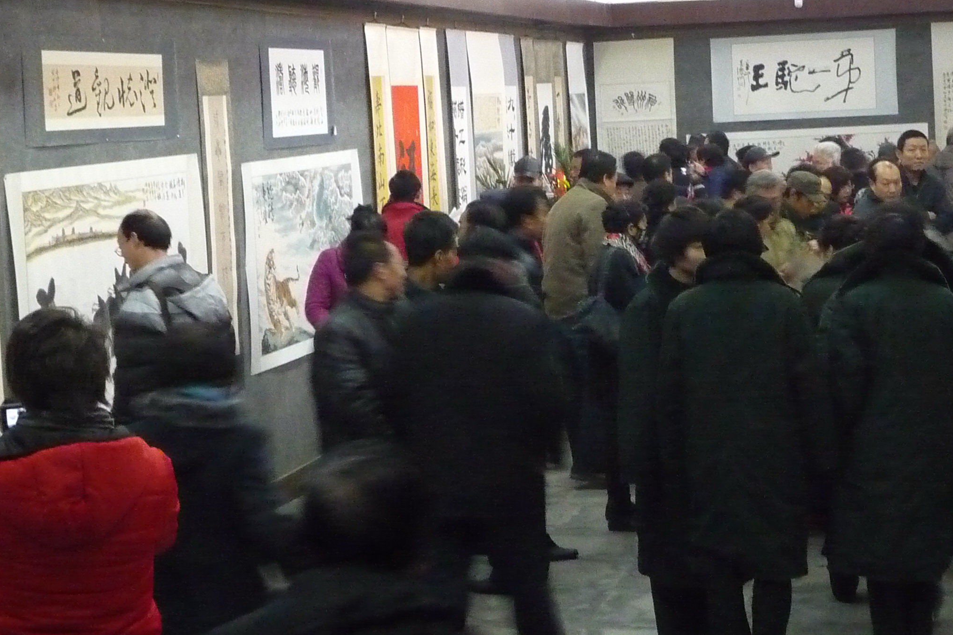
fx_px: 2117
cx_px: 473
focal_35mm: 80
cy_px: 291
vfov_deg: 17.1
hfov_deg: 25.4
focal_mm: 7.6
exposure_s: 1/10
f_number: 4.1
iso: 800
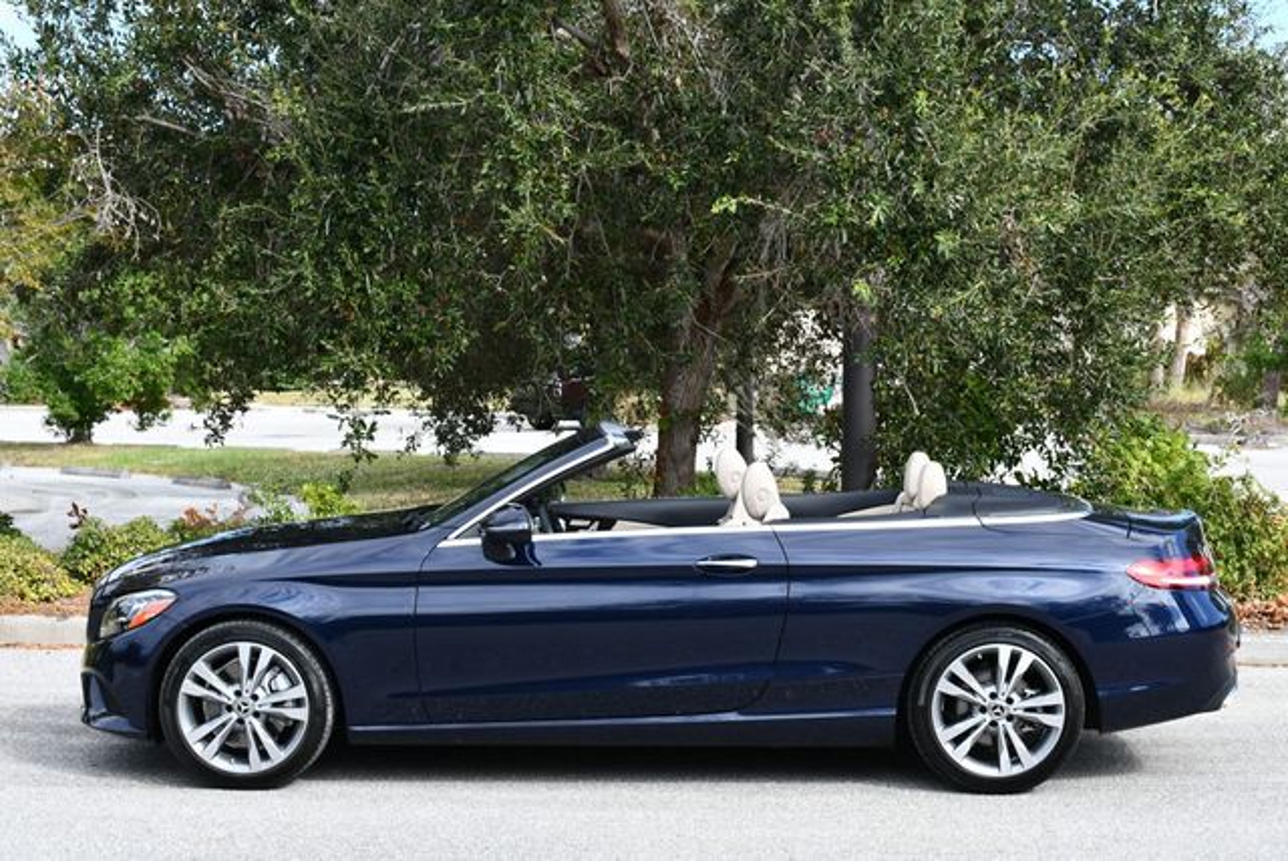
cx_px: 644
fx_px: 2292
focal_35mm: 64
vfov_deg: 21.3
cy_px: 430
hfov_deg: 31.4
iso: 200
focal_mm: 32
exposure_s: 1/250
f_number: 8
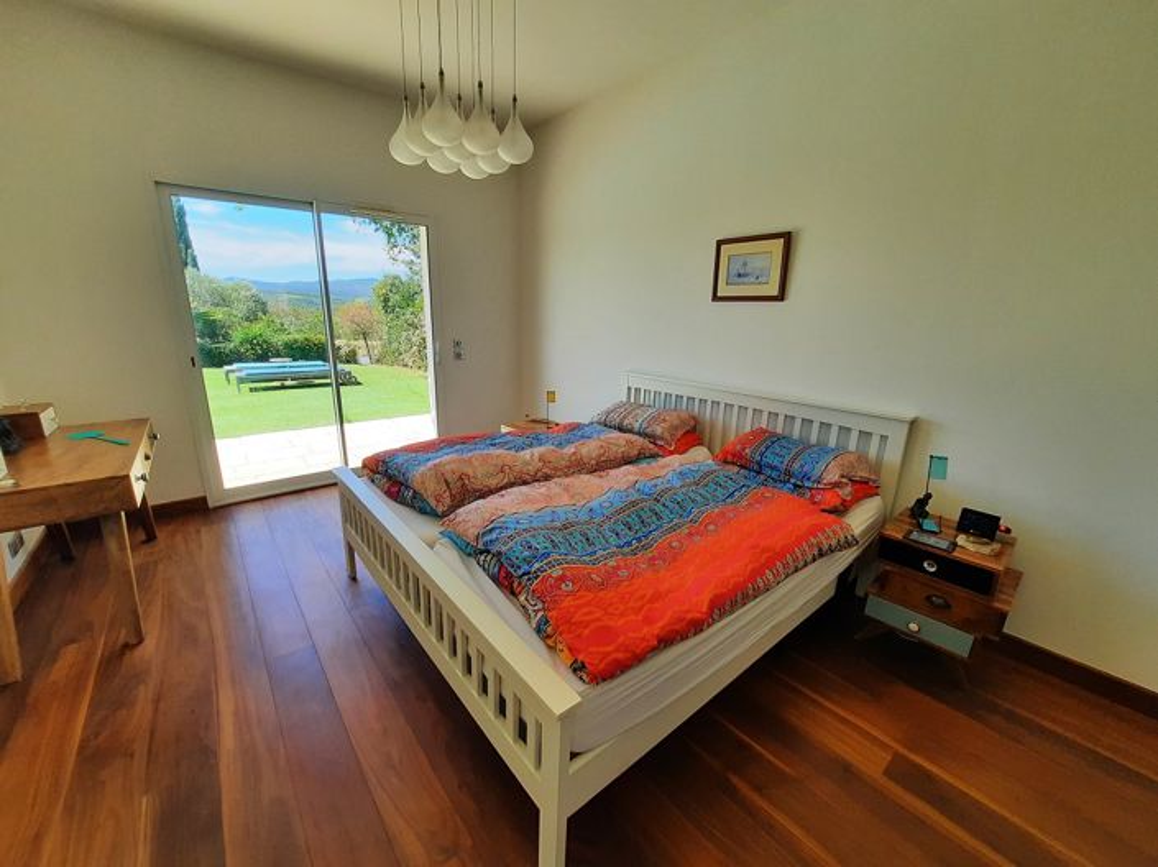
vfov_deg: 89.9
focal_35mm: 13
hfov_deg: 106.2
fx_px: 435
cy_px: 434
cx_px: 579
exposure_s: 1/219
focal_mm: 1.74
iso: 40
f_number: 2.2
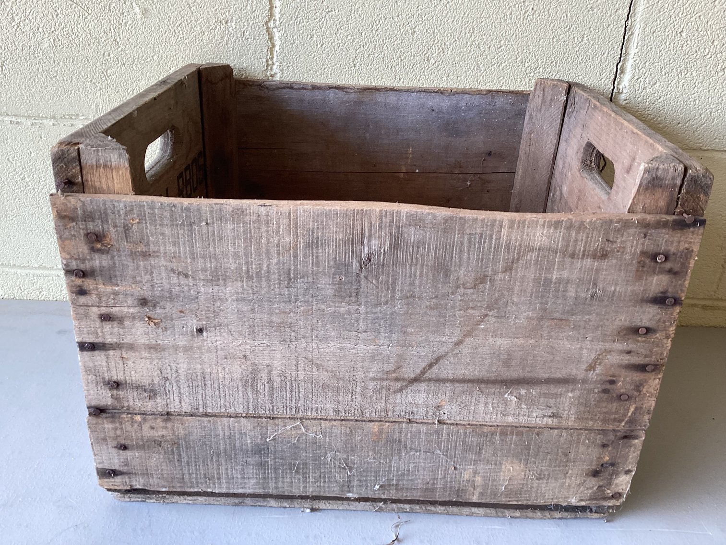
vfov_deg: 45.4
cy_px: 272
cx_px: 363
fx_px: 650
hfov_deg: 58.3
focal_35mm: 31
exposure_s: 1/120
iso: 50
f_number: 2.4
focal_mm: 3.3
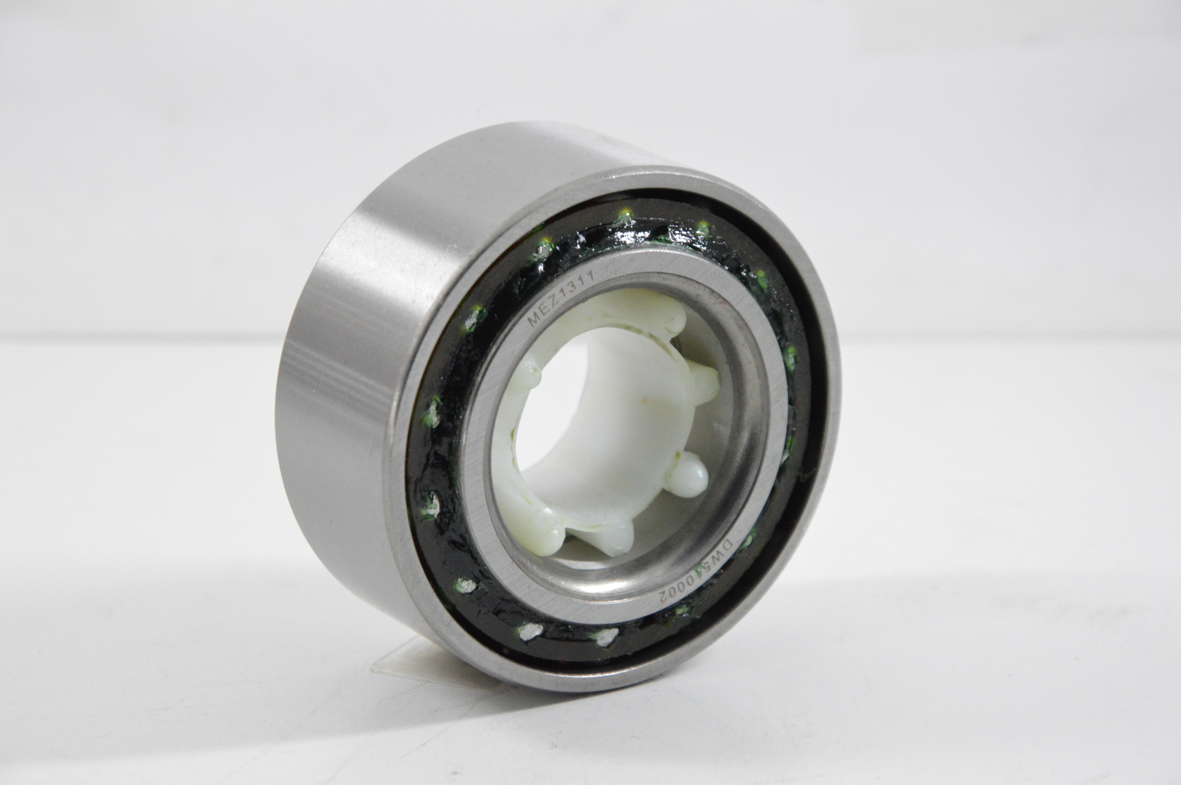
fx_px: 5162
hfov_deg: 13.1
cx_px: 590
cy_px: 392
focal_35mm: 158
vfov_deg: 8.7
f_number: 8
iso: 3200
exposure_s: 1/100
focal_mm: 105
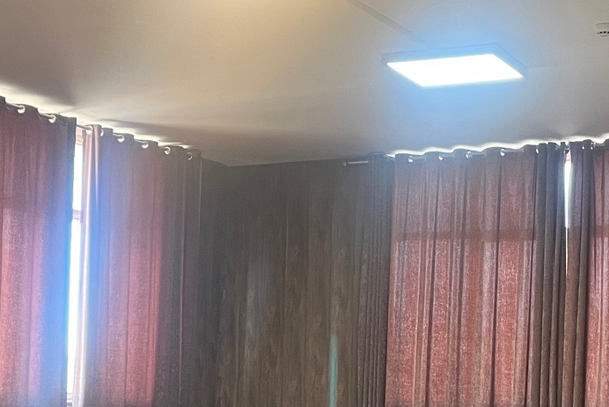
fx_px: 1269
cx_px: 209
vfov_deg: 18.0
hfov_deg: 26.8
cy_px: 334
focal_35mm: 75
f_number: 1.6
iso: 160
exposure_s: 1/50
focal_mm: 5.1
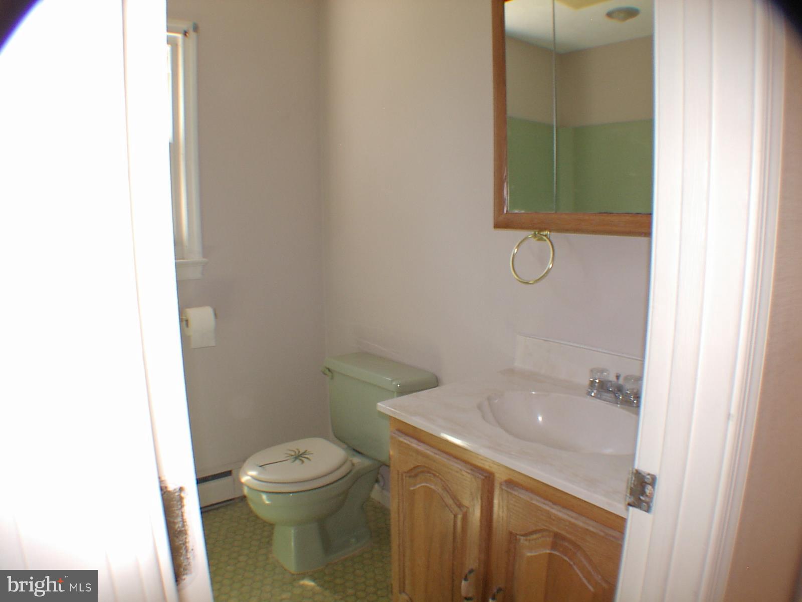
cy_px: 301
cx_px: 401
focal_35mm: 37
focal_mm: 5.8
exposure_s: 1/30
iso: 100
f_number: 2.9
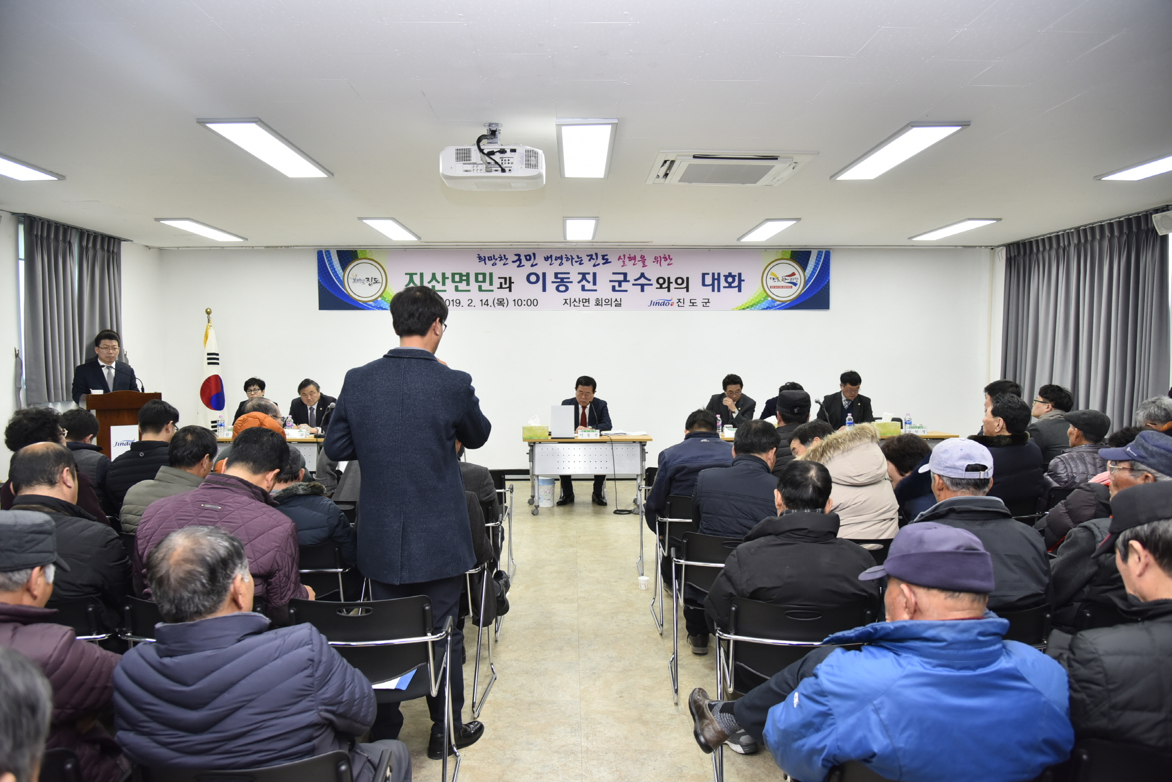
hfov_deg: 73.7
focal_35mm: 24
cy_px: 391
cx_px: 586
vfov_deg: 53.2
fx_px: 781
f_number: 4.5
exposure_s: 1/125
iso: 1000
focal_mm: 24
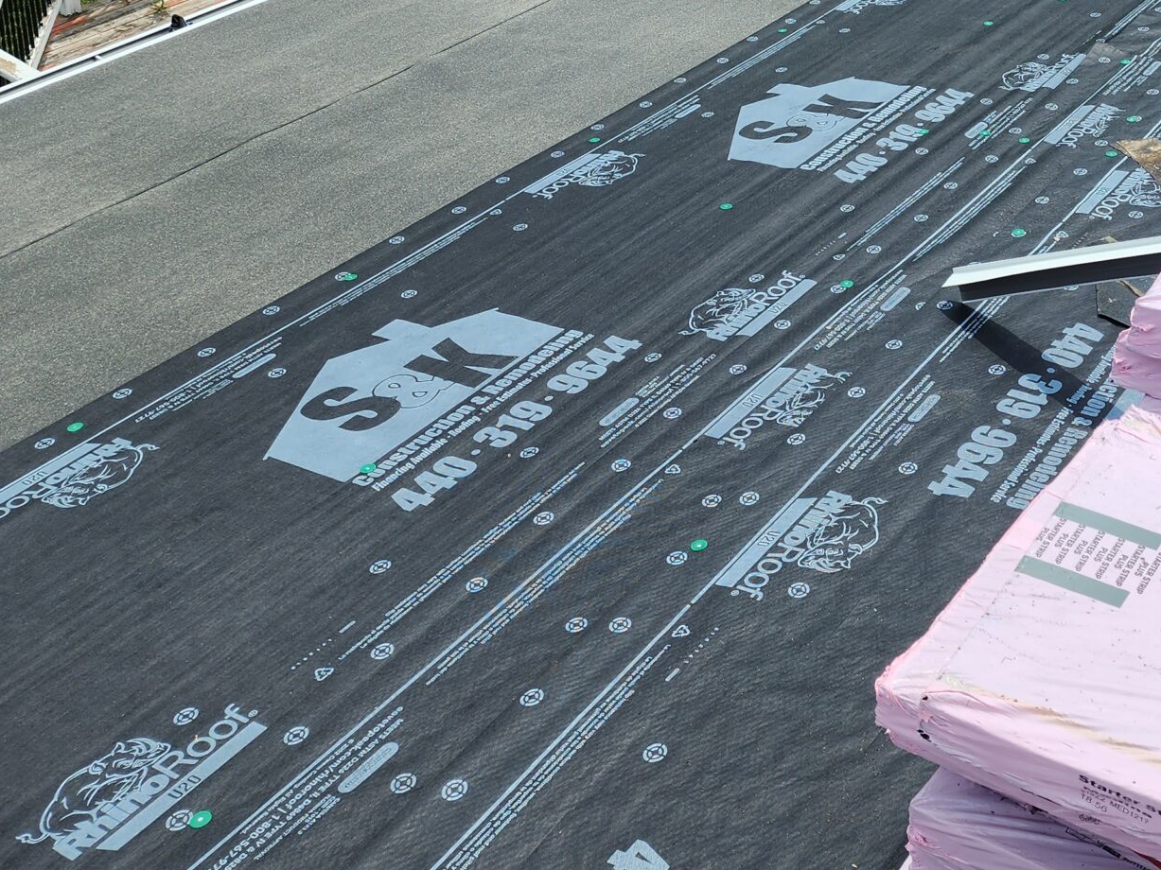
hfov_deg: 37.7
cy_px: 31
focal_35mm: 48
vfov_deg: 28.6
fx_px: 1610
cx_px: 980
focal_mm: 6.4
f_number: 1.8
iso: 12
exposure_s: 1/1228
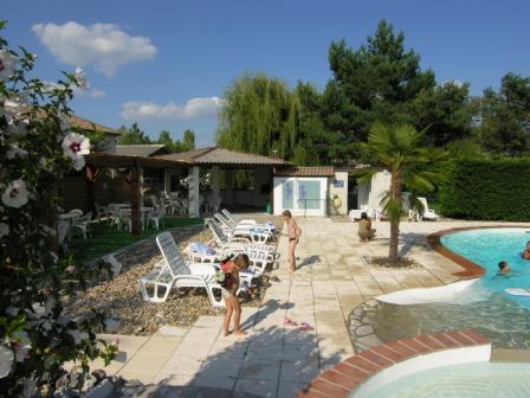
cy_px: 199
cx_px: 265
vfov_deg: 56.8
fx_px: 367
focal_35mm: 24
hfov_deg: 71.6
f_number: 6.4
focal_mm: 6.1
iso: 50
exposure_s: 1/298
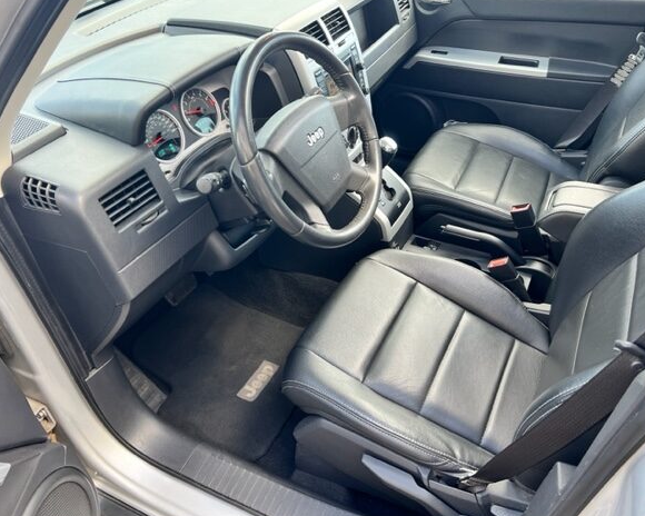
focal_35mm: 28
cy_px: 260
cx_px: 354
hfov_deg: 62.1
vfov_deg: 51.5
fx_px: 535
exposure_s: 1/121
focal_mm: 5.7
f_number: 1.5
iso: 80
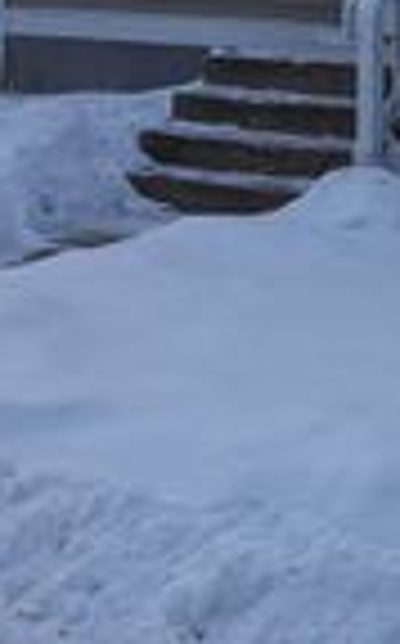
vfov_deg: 21.2
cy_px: -189
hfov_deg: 14.1
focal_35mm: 89
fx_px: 1557
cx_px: 499
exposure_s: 1/6667
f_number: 1.85
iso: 49
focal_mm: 6.81
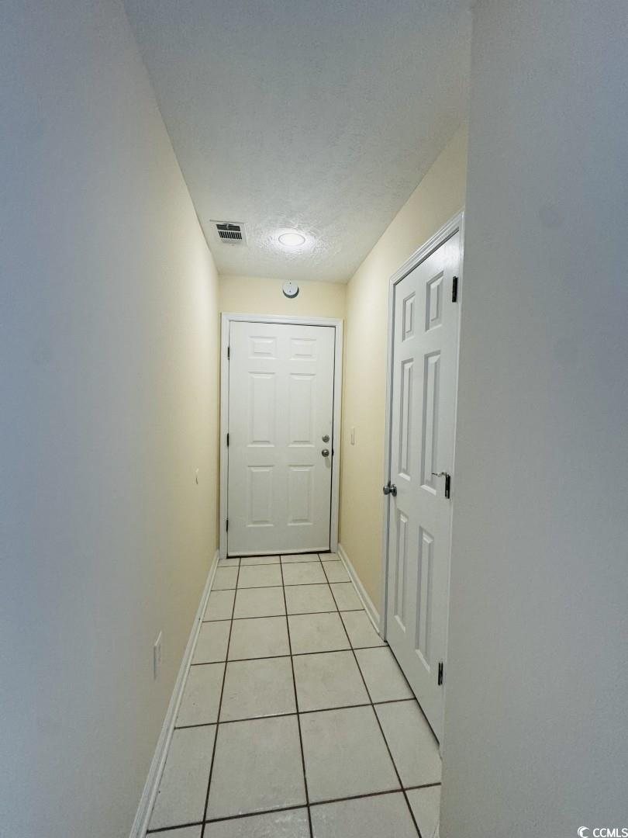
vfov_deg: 102.1
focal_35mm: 14
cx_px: 314
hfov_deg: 85.7
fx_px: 339
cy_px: 419
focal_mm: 2.22
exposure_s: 1/120
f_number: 2.2
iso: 200
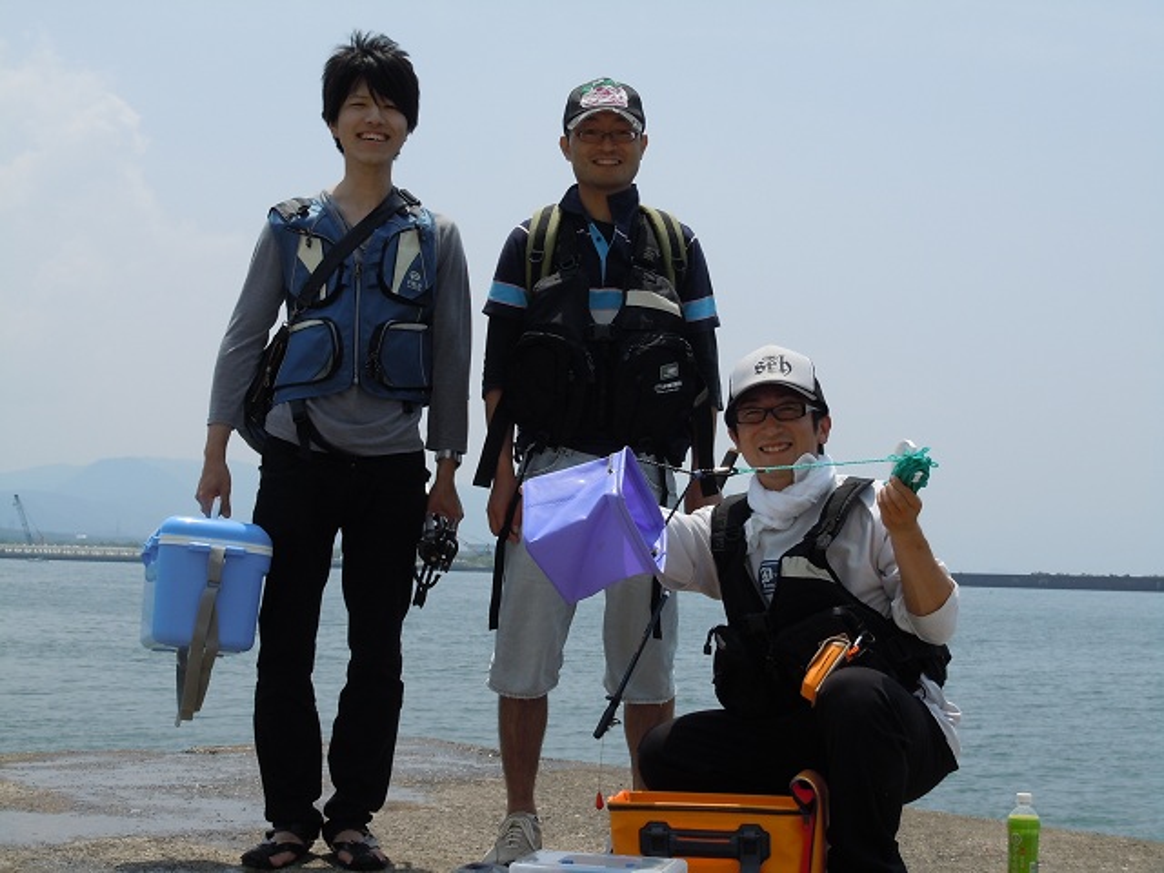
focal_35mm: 63
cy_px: 436
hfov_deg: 30.7
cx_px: 582
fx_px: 2118
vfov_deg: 23.3
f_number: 5
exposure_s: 1/800
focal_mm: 11.2
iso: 100
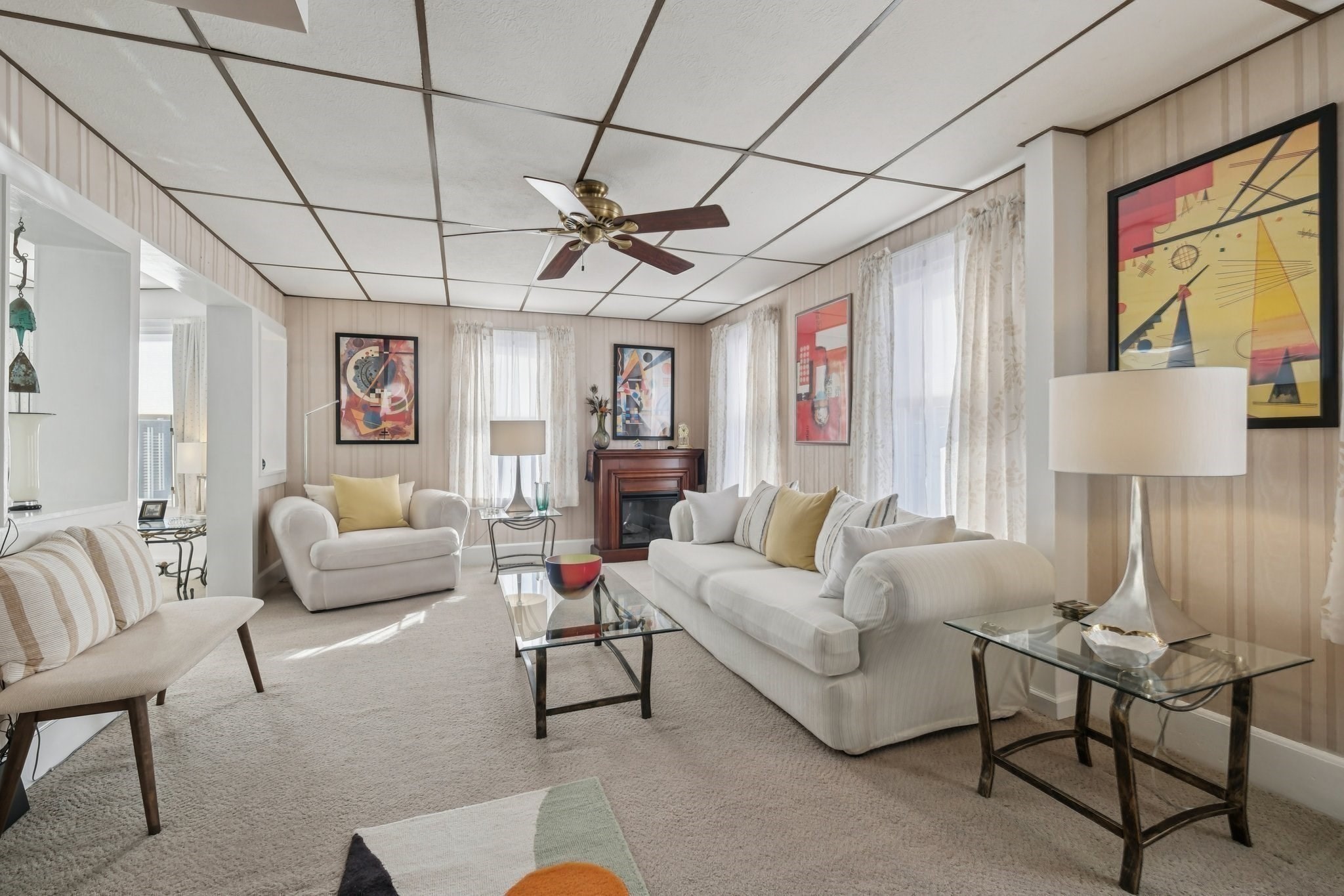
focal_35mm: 15
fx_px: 560
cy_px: 448
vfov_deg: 77.3
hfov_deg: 100.4
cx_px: 672
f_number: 5.6
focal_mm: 10
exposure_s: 1/70
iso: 320
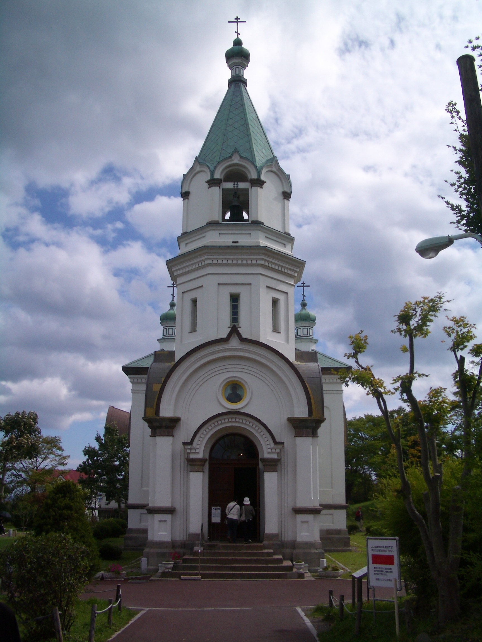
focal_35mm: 35
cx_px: 241
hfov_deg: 40.7
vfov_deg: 52.6
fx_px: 650
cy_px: 321
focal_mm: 5.8
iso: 50
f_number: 4.3
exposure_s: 1/1250
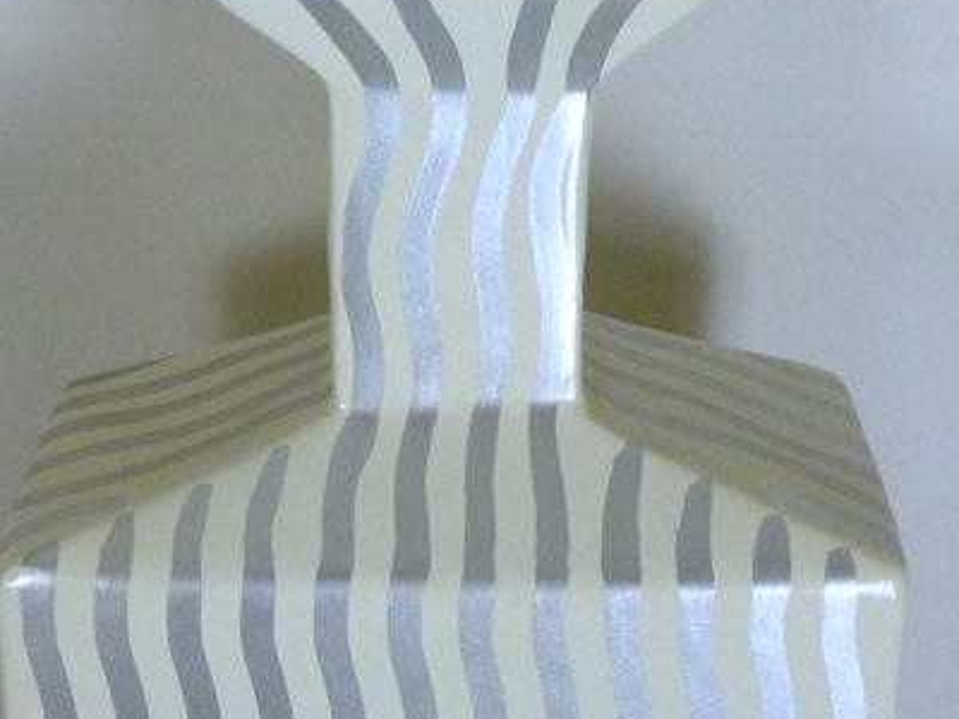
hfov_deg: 27.0
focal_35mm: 72
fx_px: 1995
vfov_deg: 20.0
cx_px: 499
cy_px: 72
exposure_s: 1/400
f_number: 3.6
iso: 400
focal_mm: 6.5
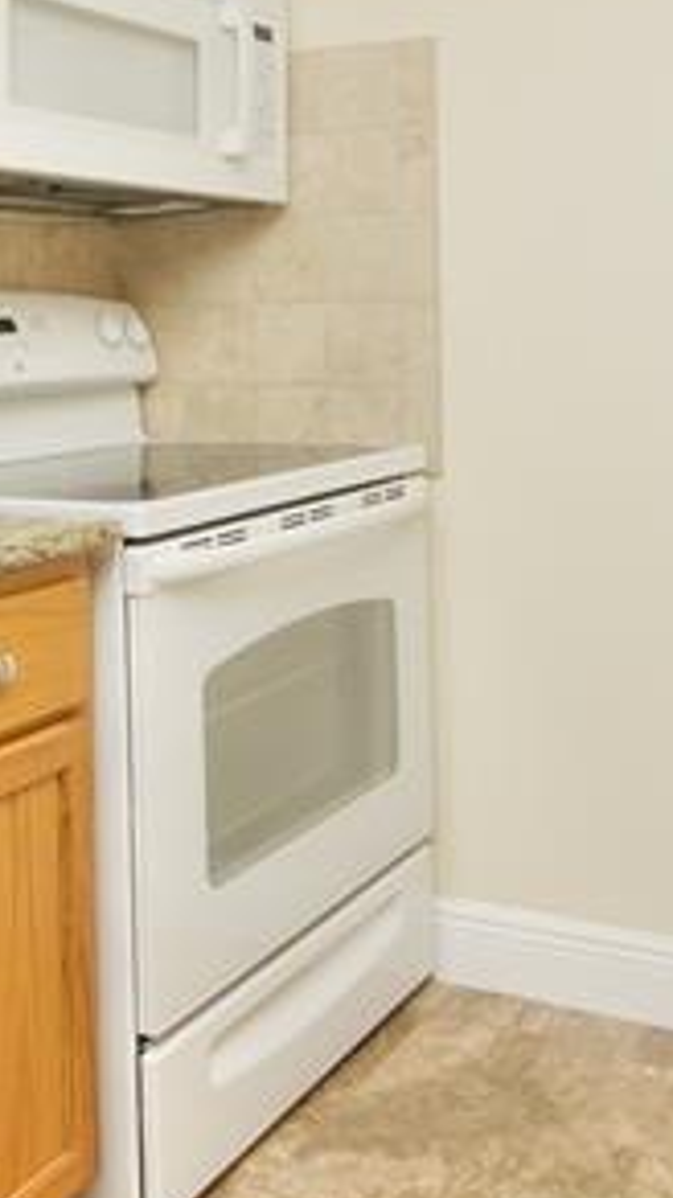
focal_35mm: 43
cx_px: 521
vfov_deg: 45.9
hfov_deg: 27.2
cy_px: 314
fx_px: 1366
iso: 500
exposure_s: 1/125
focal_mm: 10
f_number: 5.6
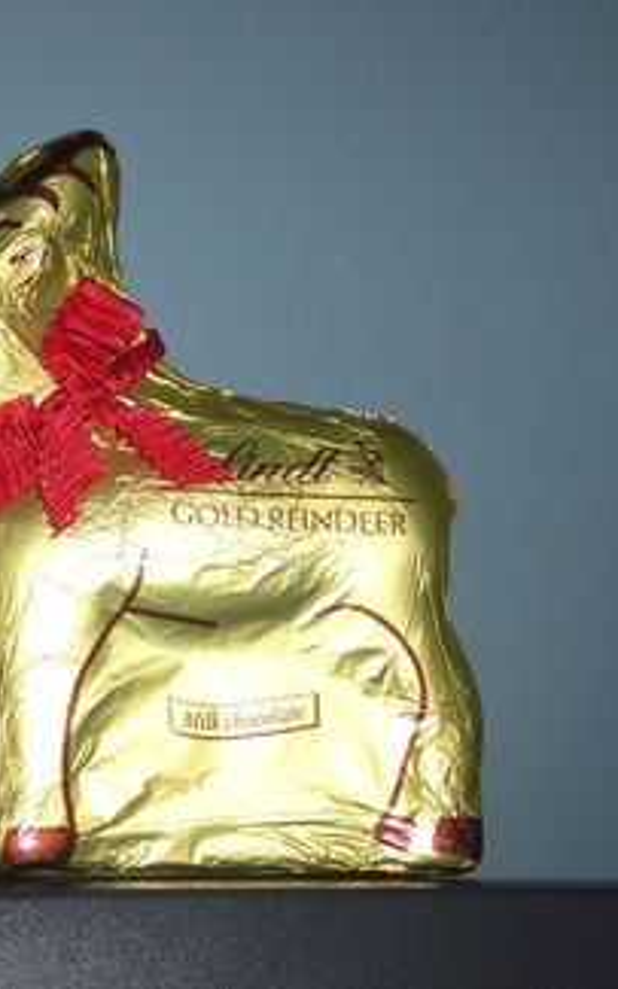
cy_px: 490
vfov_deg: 24.1
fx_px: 2319
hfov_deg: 15.1
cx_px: 177
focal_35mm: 86
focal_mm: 9.9
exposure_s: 1/30
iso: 100
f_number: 3.6
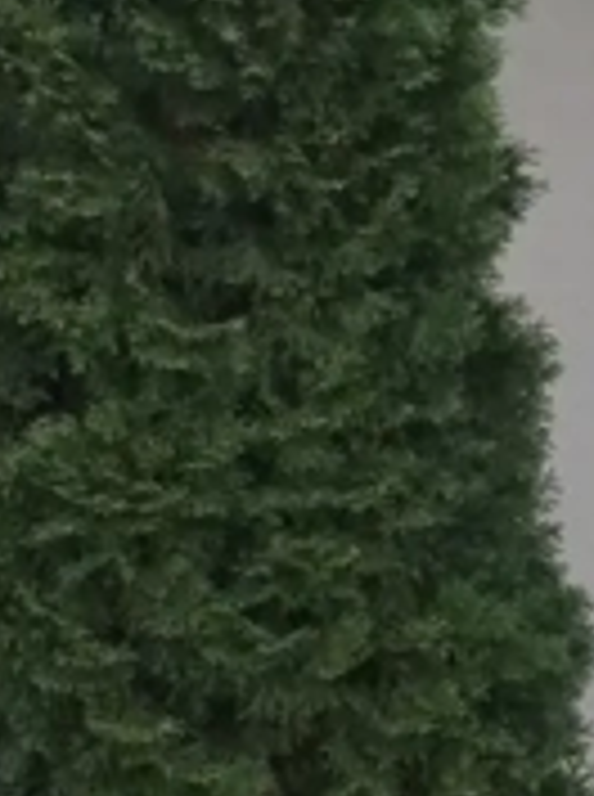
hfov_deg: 6.4
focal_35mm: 219
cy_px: -99
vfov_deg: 9.0
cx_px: 1516
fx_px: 5029
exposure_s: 1/120
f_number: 1.8
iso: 180
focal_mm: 4.75
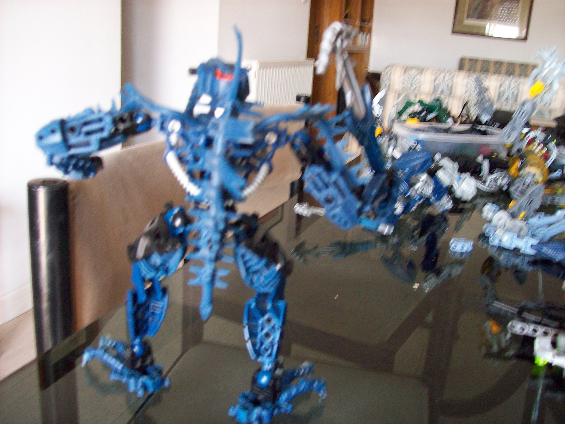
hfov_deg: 51.4
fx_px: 588
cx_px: 282
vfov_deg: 39.7
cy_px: 212
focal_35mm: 36
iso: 160
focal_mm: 6
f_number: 2.7
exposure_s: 1/8
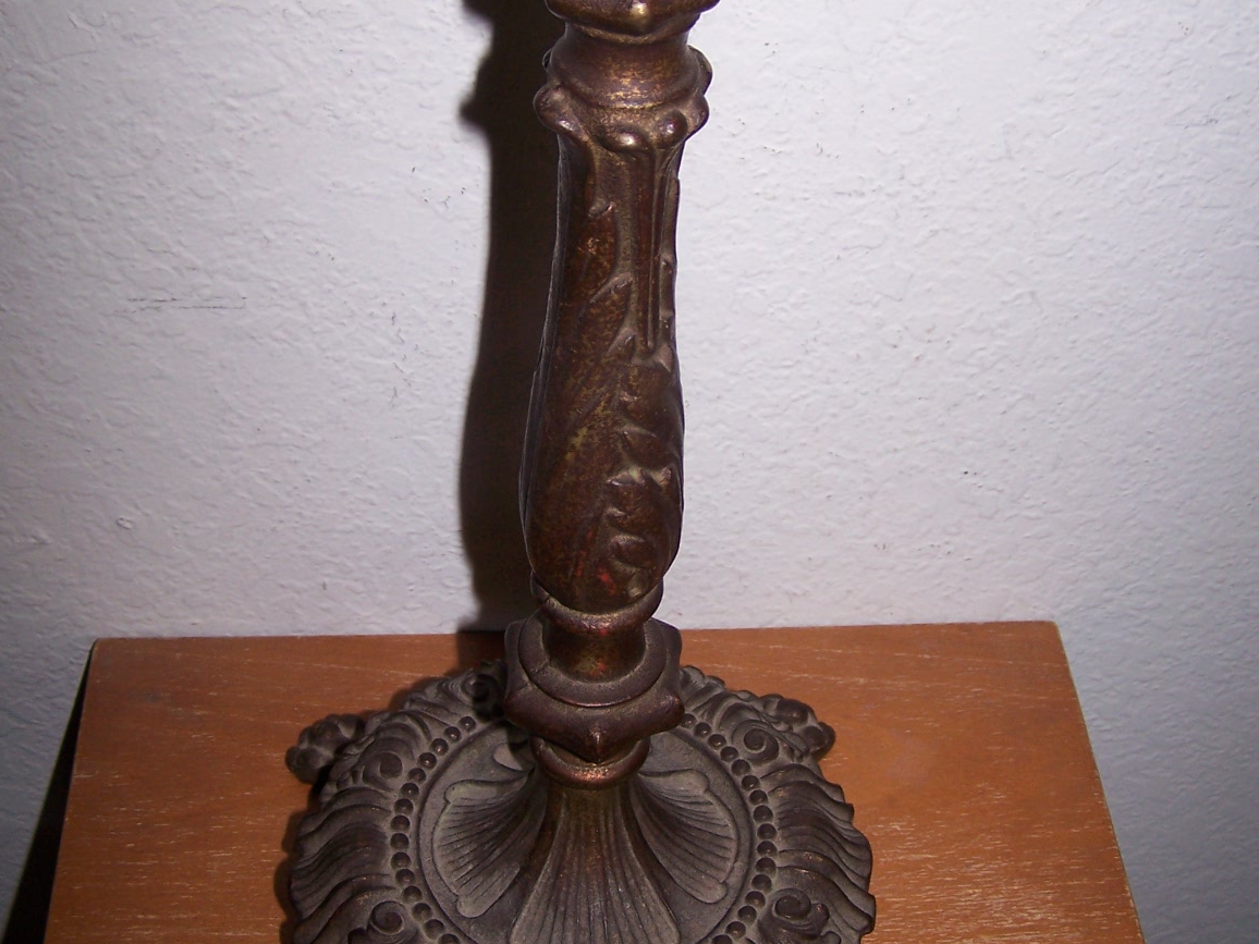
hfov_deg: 37.5
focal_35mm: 51
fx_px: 1855
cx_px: 631
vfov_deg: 28.6
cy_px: 440
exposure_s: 1/60
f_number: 2.8
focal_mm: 6.3
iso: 80
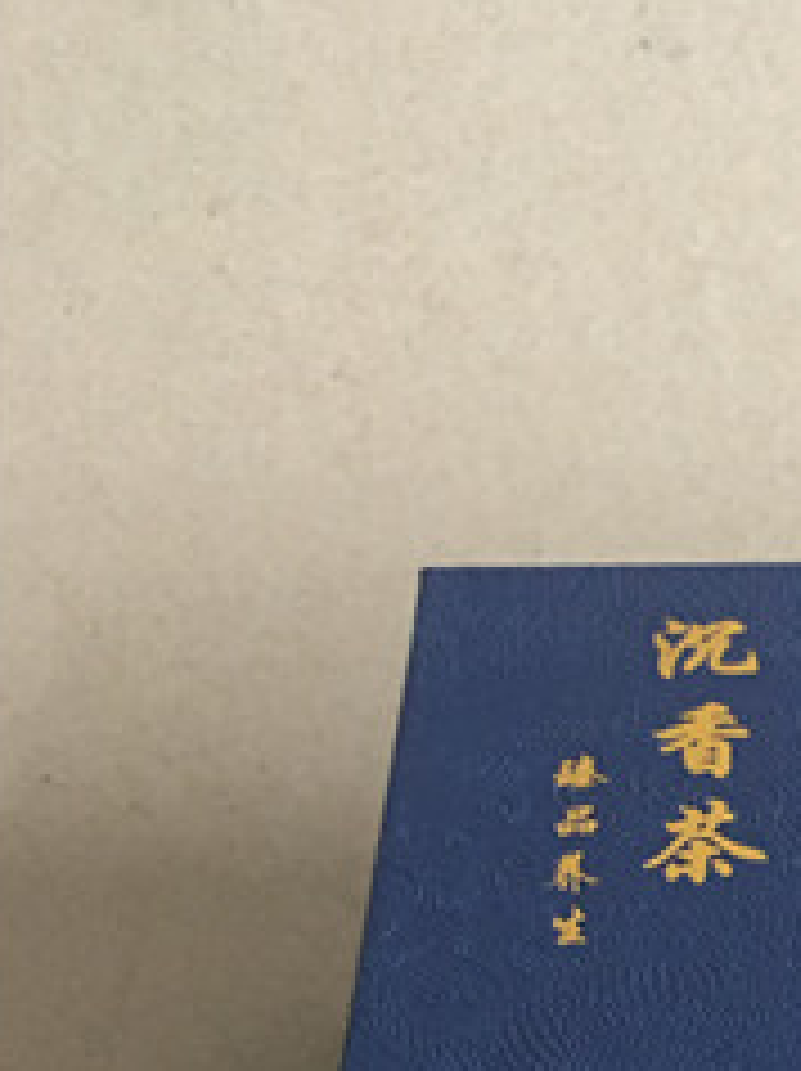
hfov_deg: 17.6
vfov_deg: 24.1
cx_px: 1058
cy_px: 1040
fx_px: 2411
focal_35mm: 78
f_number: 2.2
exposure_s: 1/17
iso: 100
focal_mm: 4.15
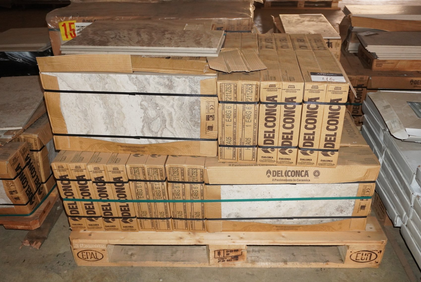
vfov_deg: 40.0
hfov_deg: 57.2
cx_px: 210
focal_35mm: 33
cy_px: 141
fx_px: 386
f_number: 4
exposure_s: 1/160
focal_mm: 22
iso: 2500
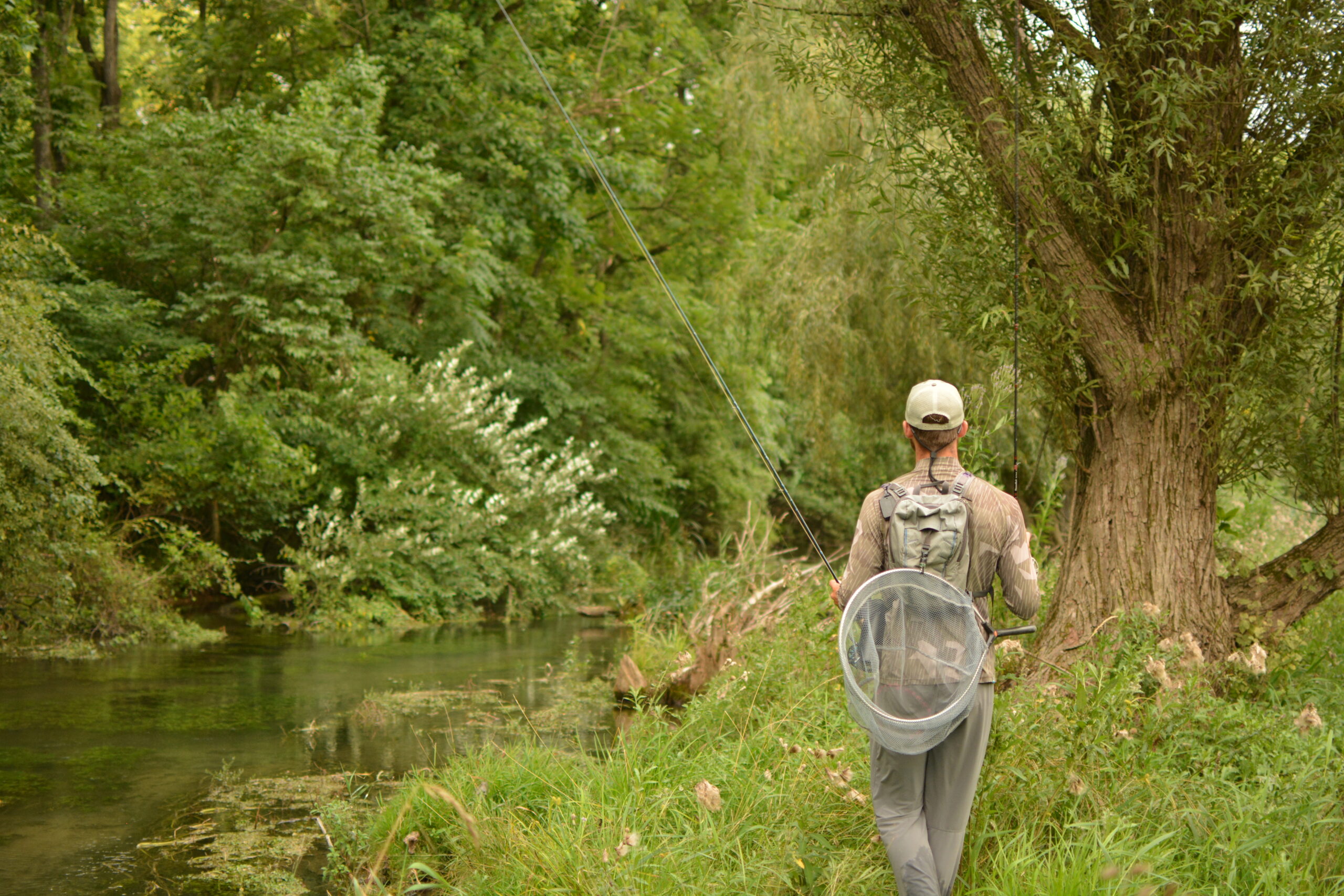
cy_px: 448
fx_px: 1960
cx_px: 672
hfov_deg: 37.8
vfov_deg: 25.8
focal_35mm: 52
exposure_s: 1/200
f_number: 1.8
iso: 500
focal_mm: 35
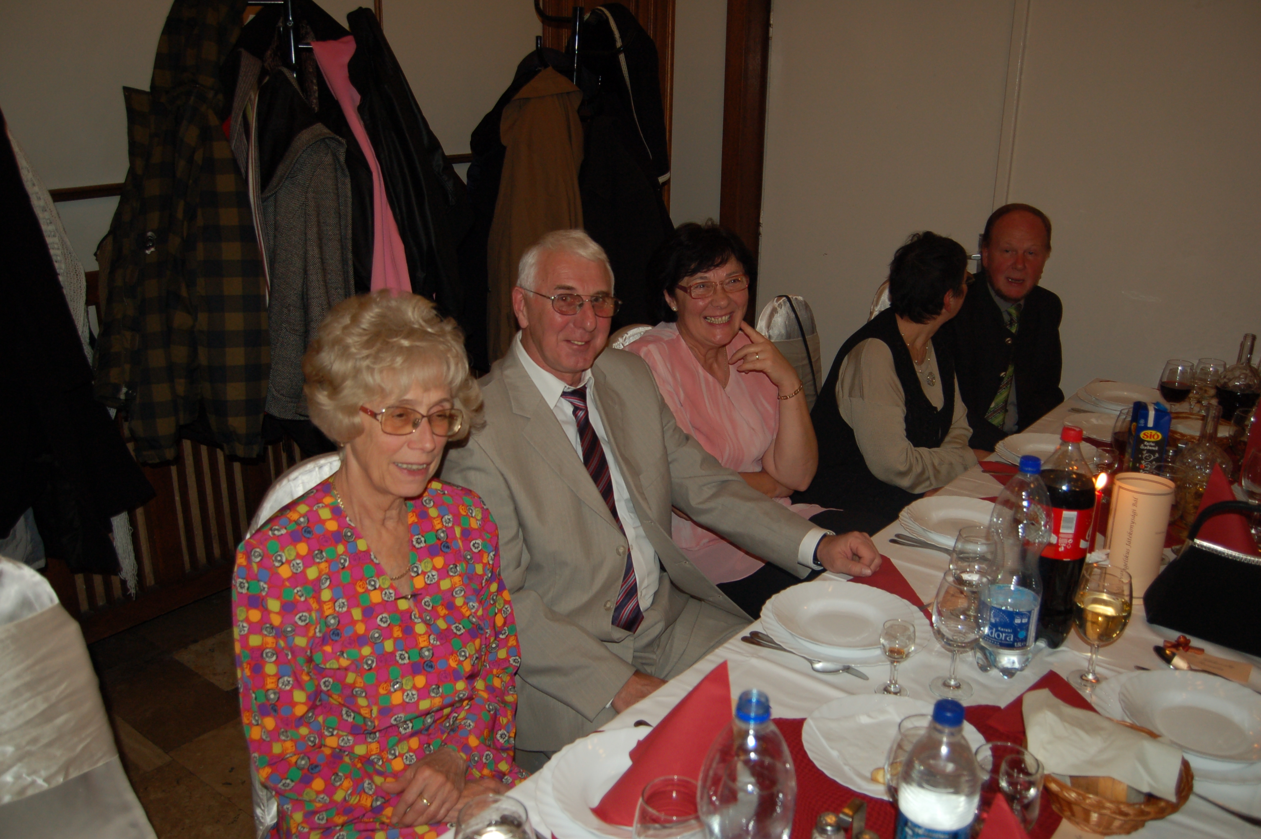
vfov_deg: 45.6
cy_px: 420
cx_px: 630
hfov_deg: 64.6
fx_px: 997
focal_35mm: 28
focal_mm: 19
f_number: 3.5
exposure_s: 1/60
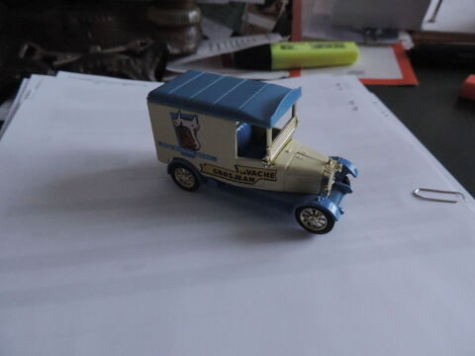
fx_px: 329
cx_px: 238
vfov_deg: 56.8
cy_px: 178
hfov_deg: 71.6
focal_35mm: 24
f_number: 3
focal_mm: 4.3
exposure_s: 1/100
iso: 1600
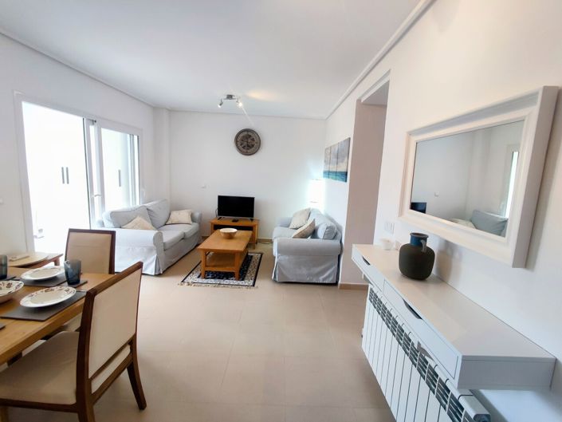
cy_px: 211
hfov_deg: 94.5
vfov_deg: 78.1
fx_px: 260
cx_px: 281
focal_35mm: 16
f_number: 2.2
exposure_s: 1/100
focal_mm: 1.65
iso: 108
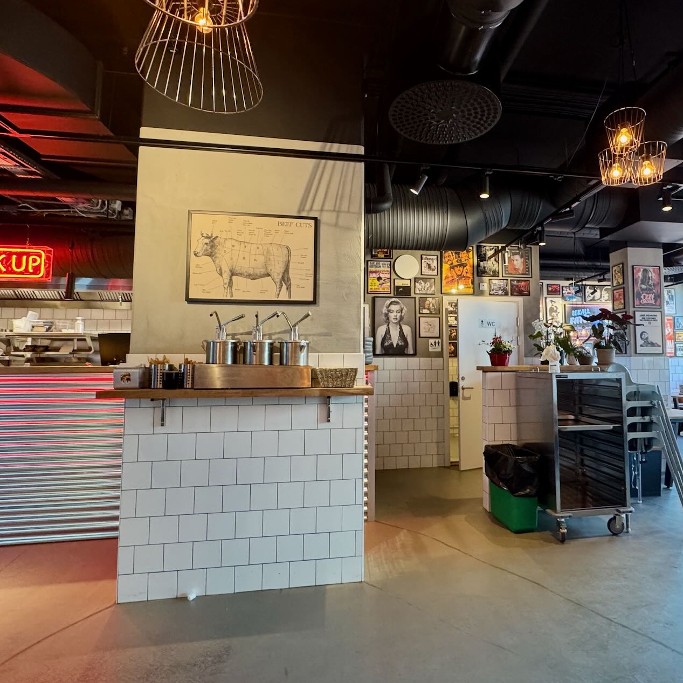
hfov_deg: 73.9
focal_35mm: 20
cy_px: 331
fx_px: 446
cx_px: 413
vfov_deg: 74.8
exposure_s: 1/50
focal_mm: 2.22
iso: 320
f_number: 2.2
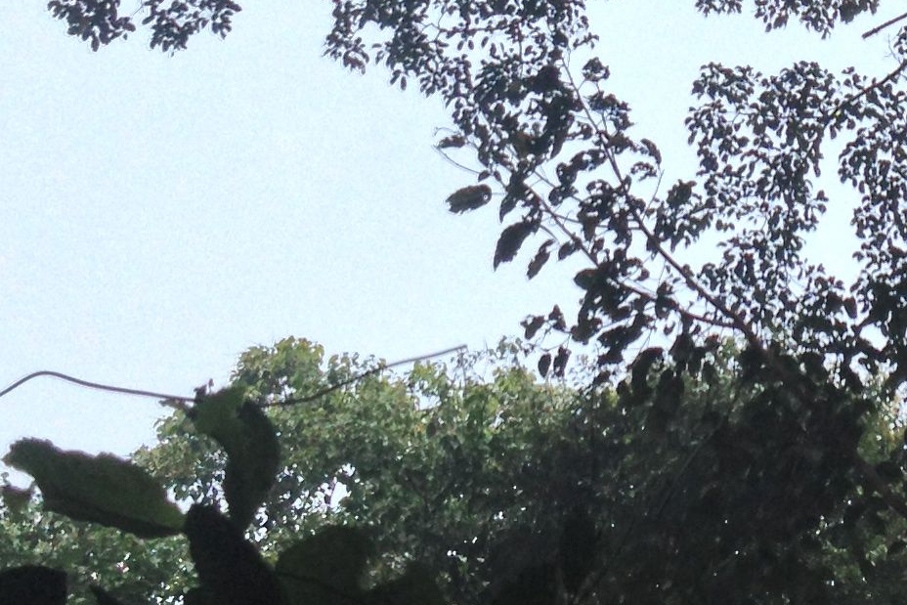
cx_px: 837
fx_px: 3225
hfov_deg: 15.8
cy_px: -261
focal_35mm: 128
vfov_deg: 10.4
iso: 50
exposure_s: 1/575
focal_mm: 4.28
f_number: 2.4
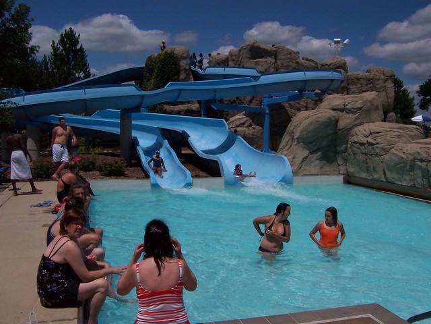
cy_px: 162
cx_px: 216
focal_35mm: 36
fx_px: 448
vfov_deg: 39.7
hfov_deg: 51.4
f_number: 5.6
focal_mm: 5.6
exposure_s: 1/2000
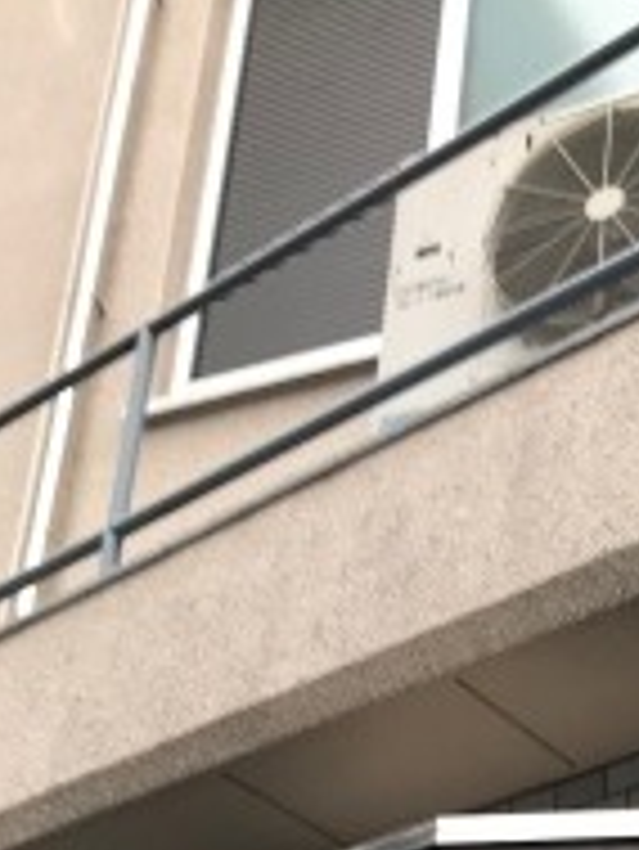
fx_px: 1819
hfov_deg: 18.9
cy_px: 1111
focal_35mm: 74
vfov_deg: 23.3
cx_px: 745
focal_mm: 3.99
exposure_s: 1/60
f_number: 1.8
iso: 25
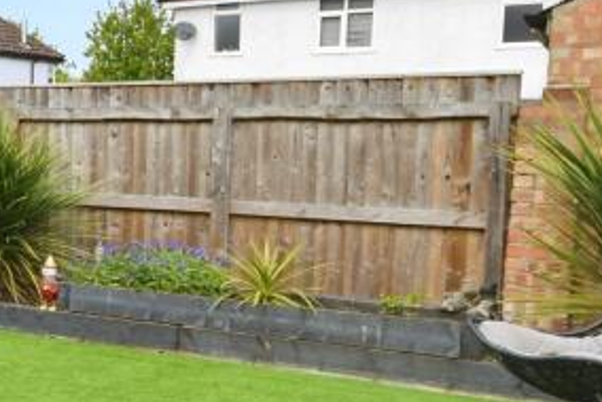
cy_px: 373
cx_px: -102
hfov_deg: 31.5
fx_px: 904
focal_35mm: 54
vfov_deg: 24.3
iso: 200
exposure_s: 1/320
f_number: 9
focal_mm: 10
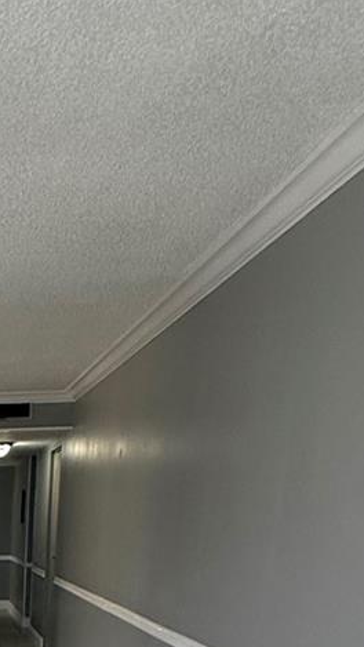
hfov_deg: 20.0
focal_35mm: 50
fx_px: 857
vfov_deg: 35.6
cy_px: 702
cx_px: -211
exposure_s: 1/120
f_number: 2.2
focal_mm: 2.22
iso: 200
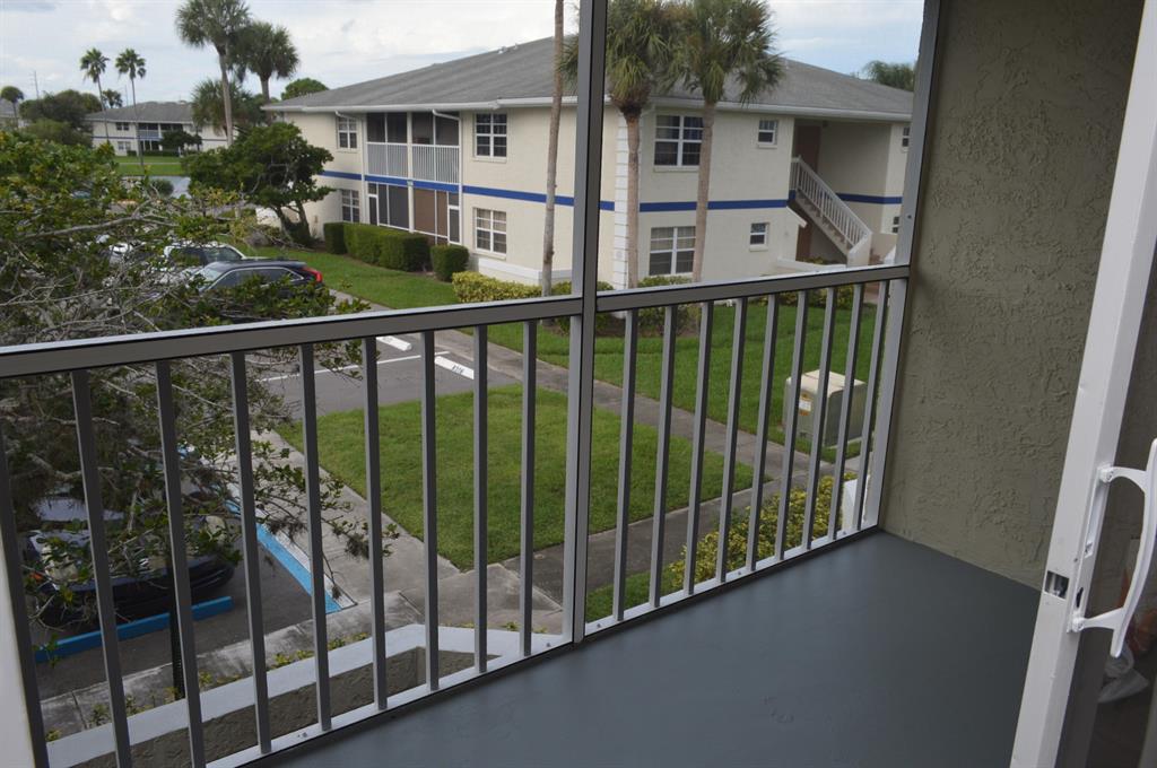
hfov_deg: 67.4
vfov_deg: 47.8
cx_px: 578
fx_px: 867
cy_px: 384
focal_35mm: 27
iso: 100
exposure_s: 1/160
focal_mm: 18
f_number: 6.3
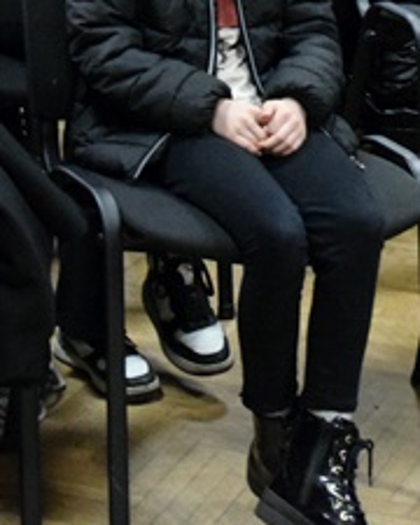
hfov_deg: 9.7
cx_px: 453
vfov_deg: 12.0
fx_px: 2455
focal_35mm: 158
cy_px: -91
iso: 4500
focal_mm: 28
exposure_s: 1/100
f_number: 4.5
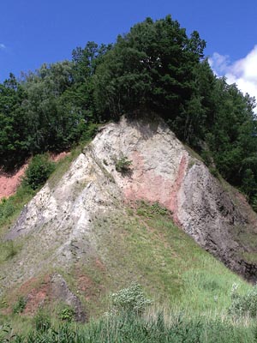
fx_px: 634
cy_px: 172
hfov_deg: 22.9
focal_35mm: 64
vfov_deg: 30.3
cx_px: 128
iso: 64
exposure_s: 1/1000
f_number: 4.5
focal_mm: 10.7
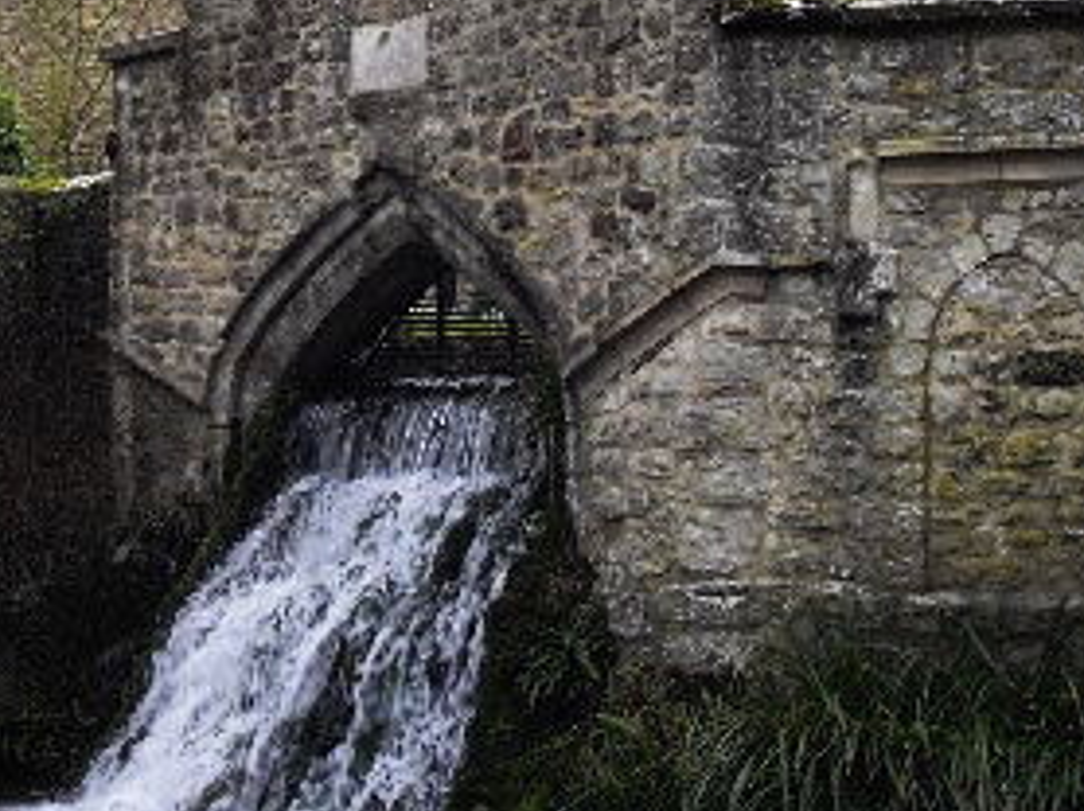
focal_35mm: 101
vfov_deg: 14.6
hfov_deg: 19.5
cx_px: 460
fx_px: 3160
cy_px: 175
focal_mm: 7.9
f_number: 8
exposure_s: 1/50
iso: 64
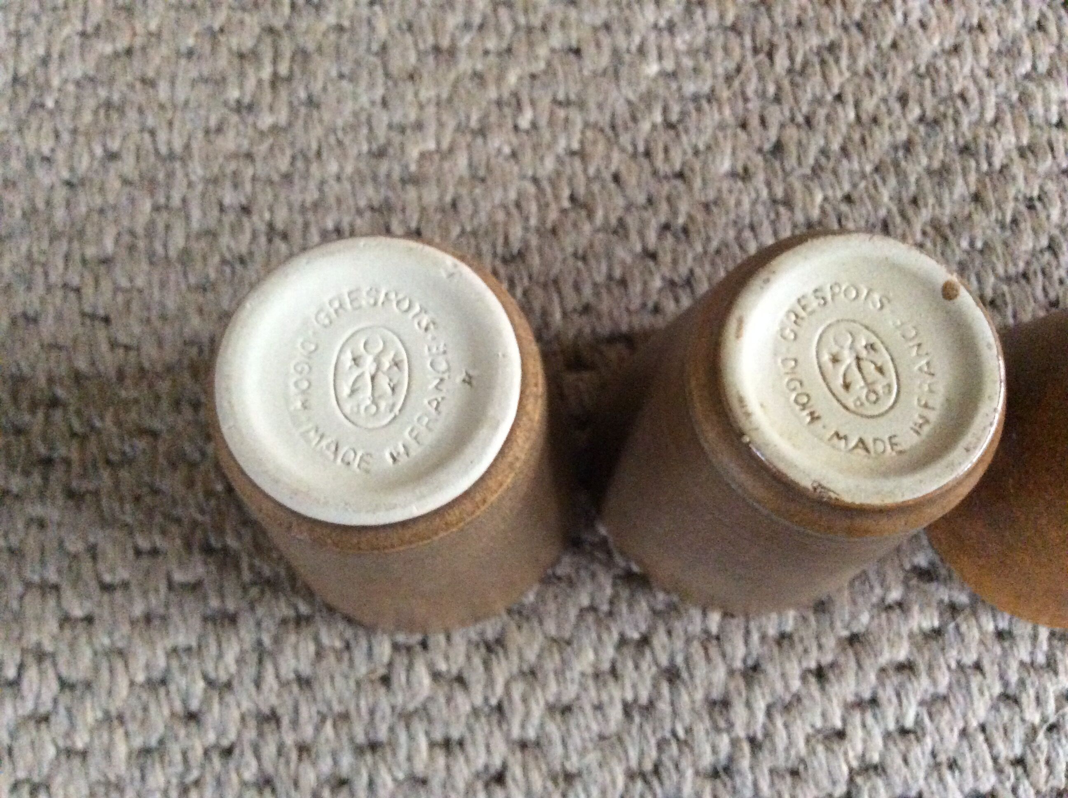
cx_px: 534
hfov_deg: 56.9
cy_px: 399
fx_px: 986
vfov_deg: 44.1
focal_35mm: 32
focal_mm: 3.3
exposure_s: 1/17
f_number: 2.4
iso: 500
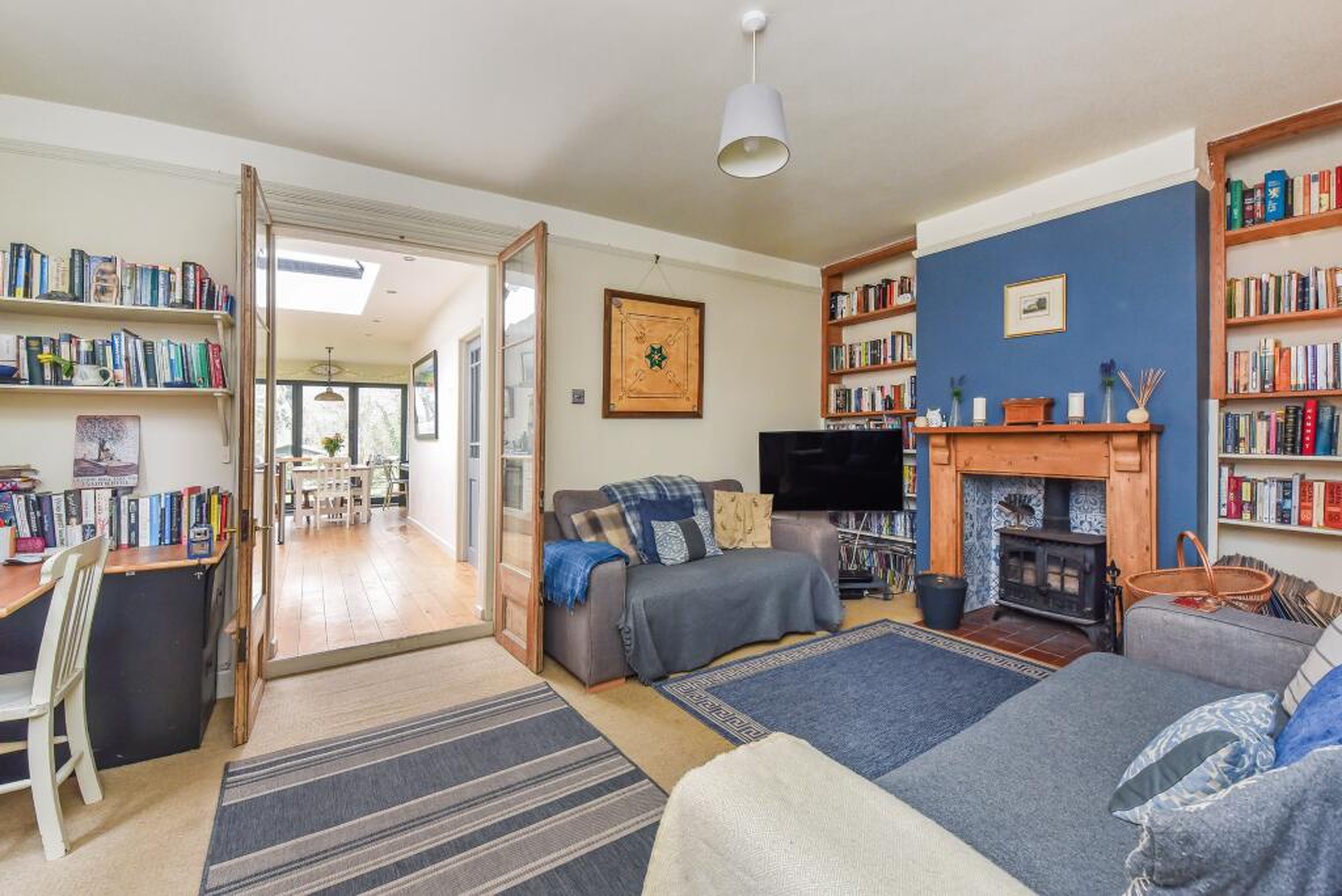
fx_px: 522
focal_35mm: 14
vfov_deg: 81.3
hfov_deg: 104.2
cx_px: 671
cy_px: 448
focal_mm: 14
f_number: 9
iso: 640
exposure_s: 1/20
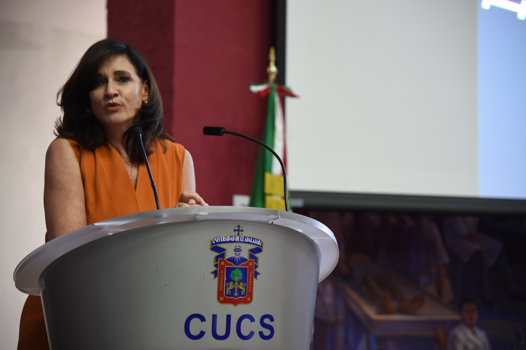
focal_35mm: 105
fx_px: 1534
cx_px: 263
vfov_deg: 13.0
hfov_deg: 19.5
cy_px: 175
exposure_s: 1/13
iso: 1600
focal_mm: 105
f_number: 4
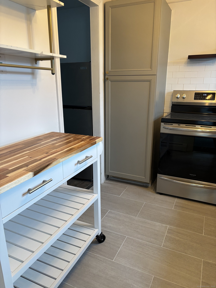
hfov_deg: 53.1
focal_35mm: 26
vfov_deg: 67.3
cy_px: 144
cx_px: 108
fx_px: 216
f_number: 1.6
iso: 200
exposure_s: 1/60
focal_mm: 5.96
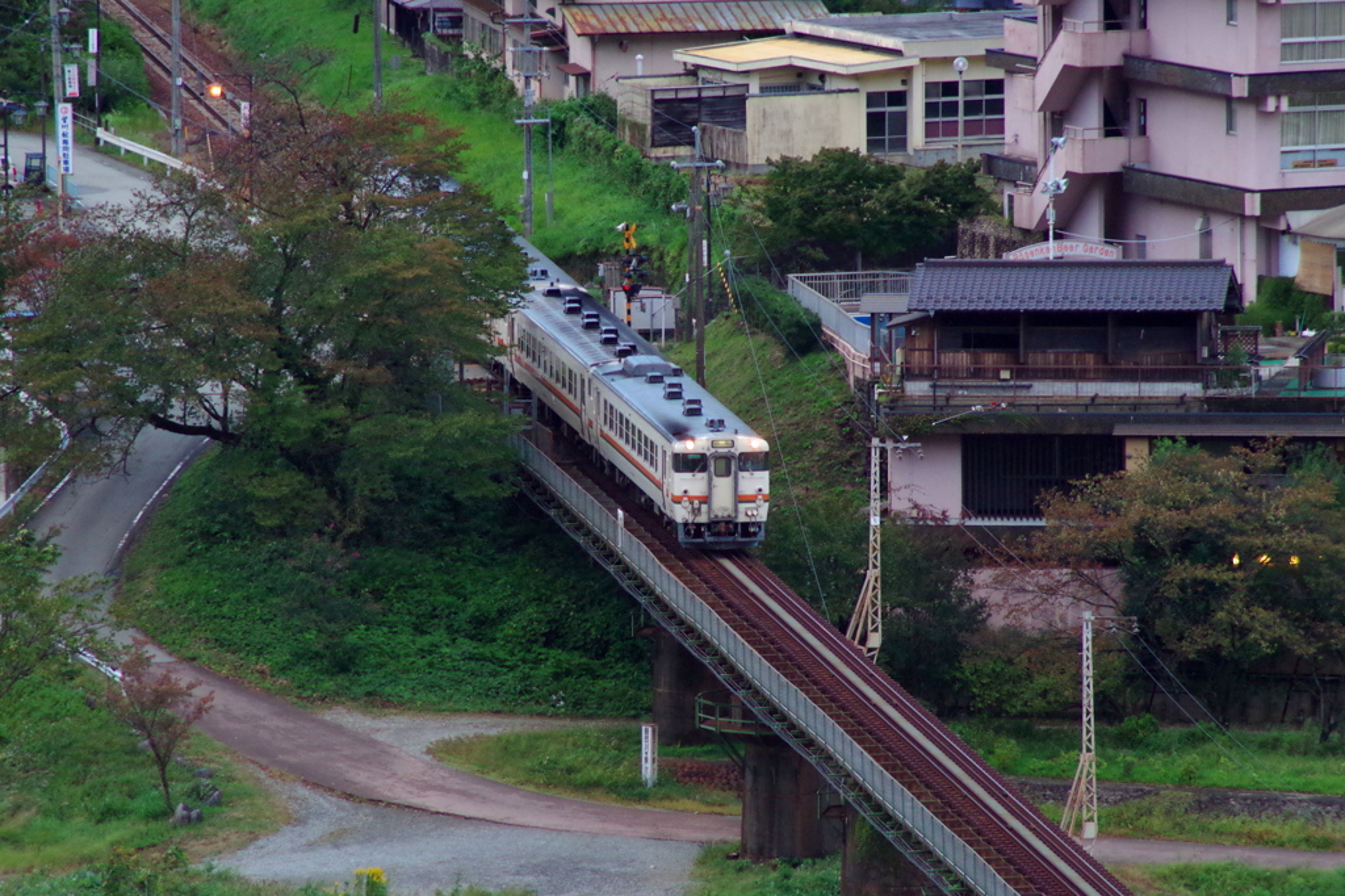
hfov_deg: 4.6
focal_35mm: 450
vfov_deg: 3.1
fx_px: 16806
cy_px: 448
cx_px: 672
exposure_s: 1/100
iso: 1600
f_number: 7.1
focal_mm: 300
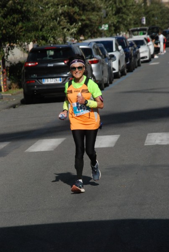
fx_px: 1261
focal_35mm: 180
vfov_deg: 11.4
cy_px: 126
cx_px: 84
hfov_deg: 7.7
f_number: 9
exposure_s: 1/2500
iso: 1000
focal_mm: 120
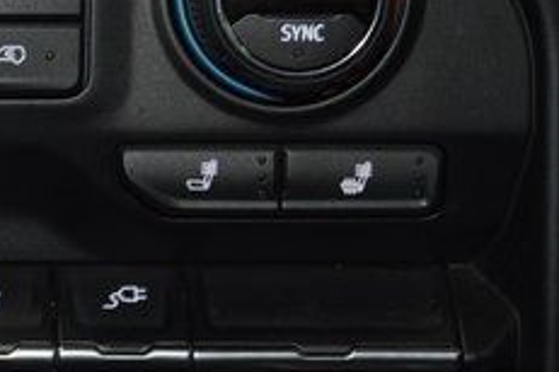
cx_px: -136
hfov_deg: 9.7
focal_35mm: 208
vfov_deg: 6.6
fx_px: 3230
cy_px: -35
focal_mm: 50
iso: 1400
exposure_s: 1/25
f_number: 4.5
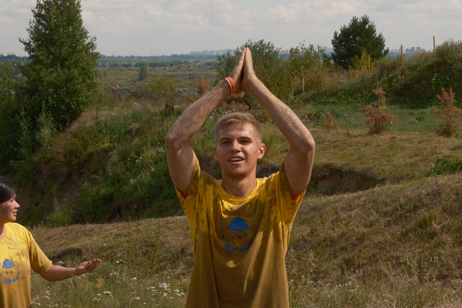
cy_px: 154
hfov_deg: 26.0
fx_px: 1001
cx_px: 231
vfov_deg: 17.5
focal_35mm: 78
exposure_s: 1/500
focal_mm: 52
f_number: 16
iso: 800
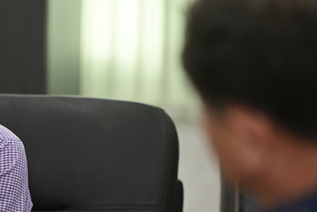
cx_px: 23
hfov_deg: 7.4
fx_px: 2459
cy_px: 178
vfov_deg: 4.9
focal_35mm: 279
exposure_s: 1/160
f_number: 2.8
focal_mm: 150
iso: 1250
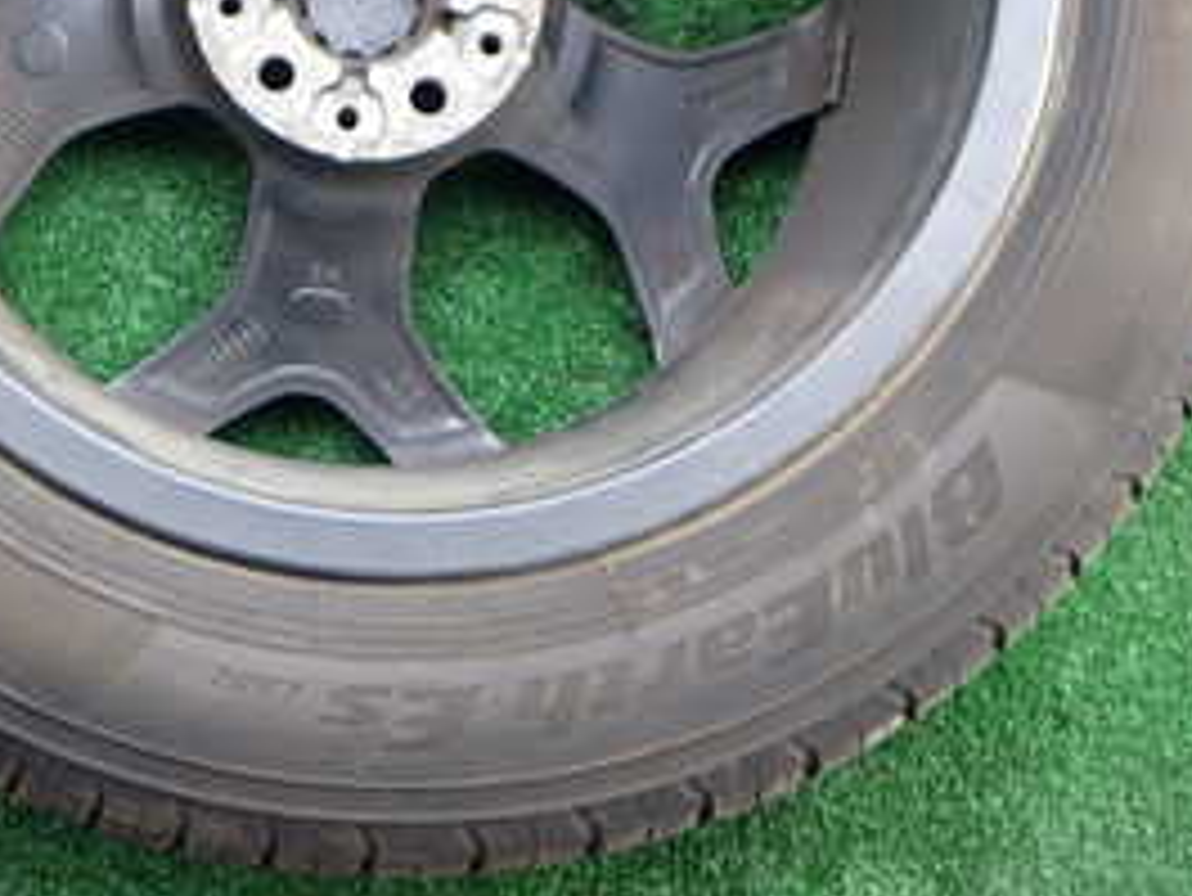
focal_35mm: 68
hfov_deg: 28.1
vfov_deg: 20.9
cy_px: 5
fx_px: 2343
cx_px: 301
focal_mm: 5.4
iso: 100
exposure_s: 1/125
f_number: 2.3
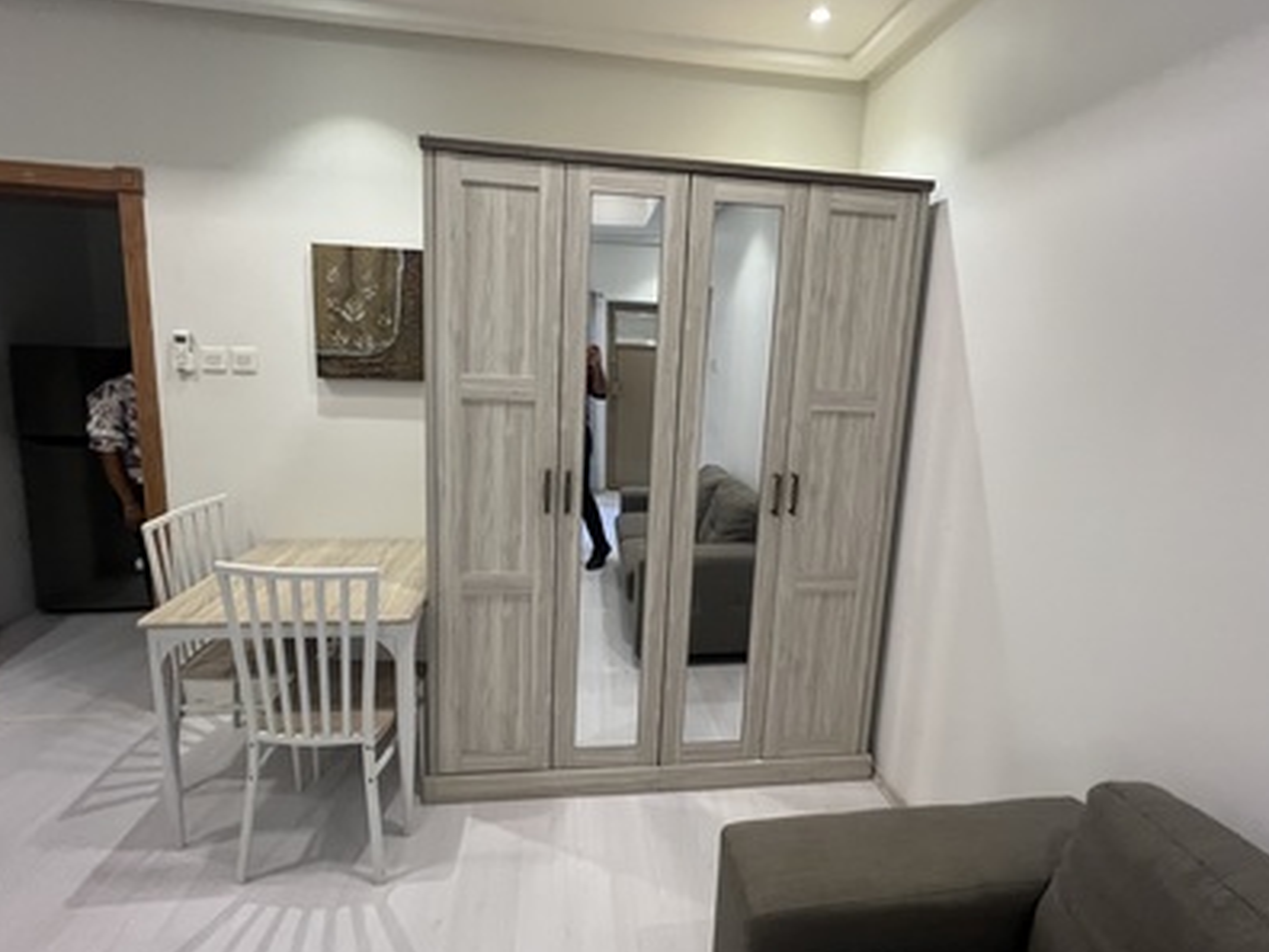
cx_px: 639
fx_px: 550
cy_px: 444
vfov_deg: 81.6
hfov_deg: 98.2
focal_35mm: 15
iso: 320
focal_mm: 1.57
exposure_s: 1/59
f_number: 1.8
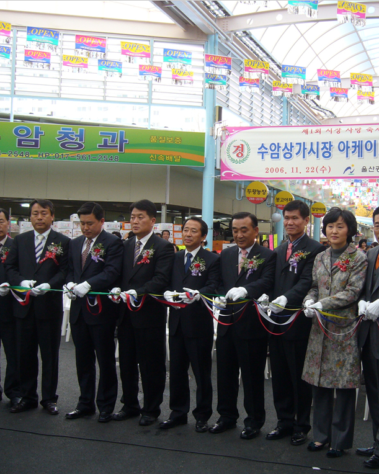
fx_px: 645
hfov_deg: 32.6
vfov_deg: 40.3
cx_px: 241
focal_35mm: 46
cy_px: 239
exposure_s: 1/60
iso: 80
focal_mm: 5.8
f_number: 2.8
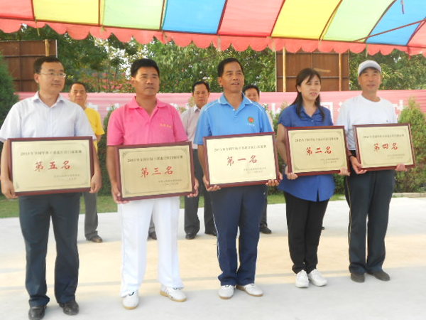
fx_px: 455
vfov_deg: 38.7
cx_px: 213
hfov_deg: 50.1
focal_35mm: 37
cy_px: 160
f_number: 3.9
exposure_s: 1/80
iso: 80
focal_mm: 6.7
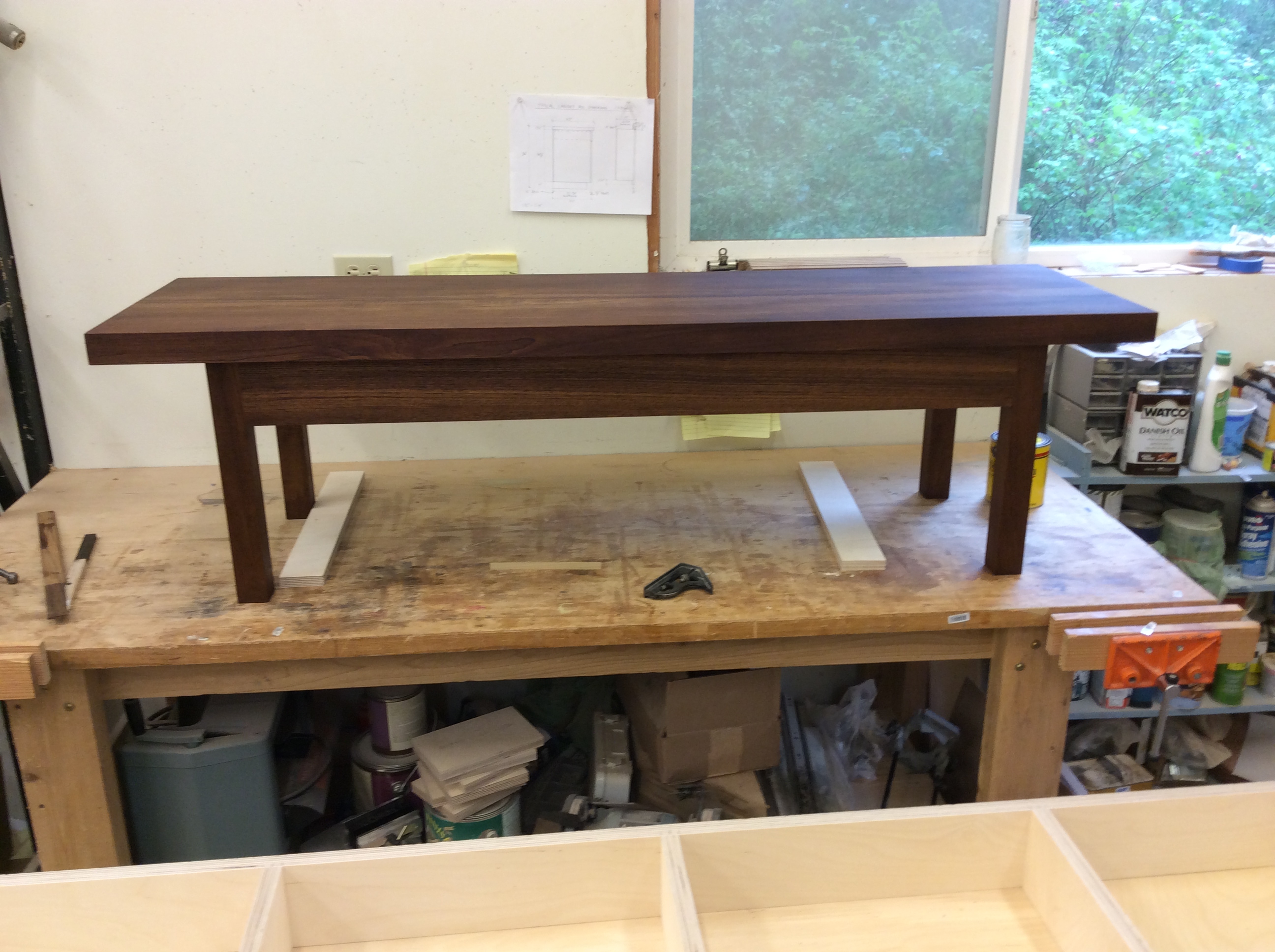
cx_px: 638
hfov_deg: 55.4
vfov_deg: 42.8
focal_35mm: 33
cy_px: 476
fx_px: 1214
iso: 50
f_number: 2.4
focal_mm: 3.3
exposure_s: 1/24
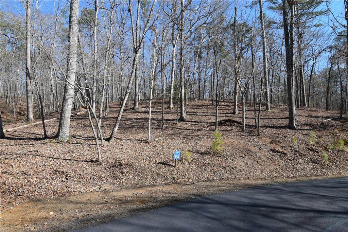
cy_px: 116
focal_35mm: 18
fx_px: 174
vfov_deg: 67.4
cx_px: 174
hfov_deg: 90.0
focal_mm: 12
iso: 200
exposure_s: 1/320
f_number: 9
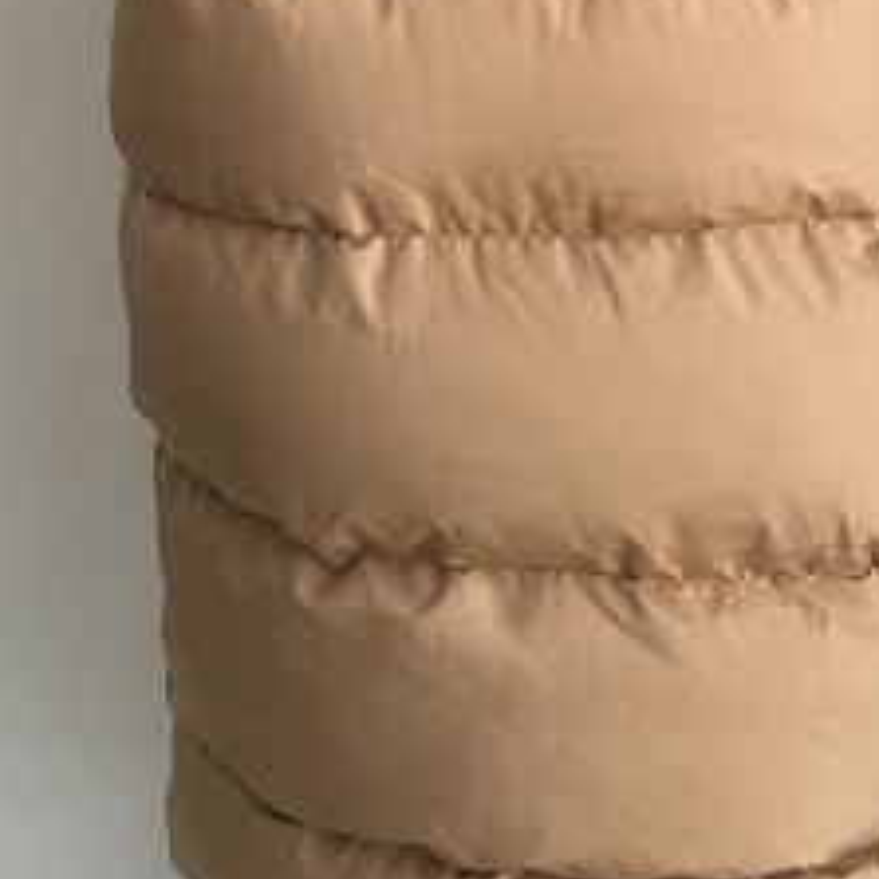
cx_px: 617
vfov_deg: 18.9
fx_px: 2528
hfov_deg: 19.6
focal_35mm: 88
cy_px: -89
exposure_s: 1/100
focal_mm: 4.15
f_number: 2.2
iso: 25
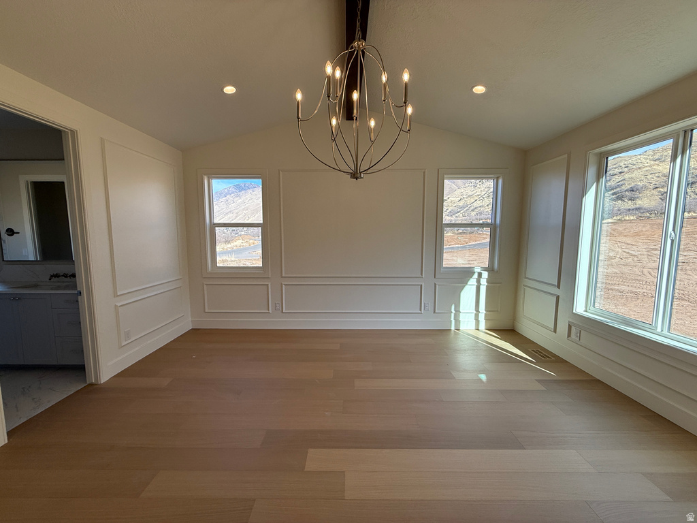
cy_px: 262
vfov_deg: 85.7
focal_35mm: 14
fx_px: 282
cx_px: 348
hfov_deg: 102.1
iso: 64
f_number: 2.2
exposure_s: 1/319
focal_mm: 2.22
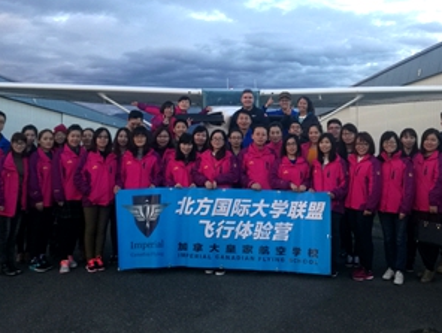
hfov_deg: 45.7
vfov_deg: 35.0
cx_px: 233
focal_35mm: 41
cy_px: 122
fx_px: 524
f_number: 2
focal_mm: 4.04
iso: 50
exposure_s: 1/161
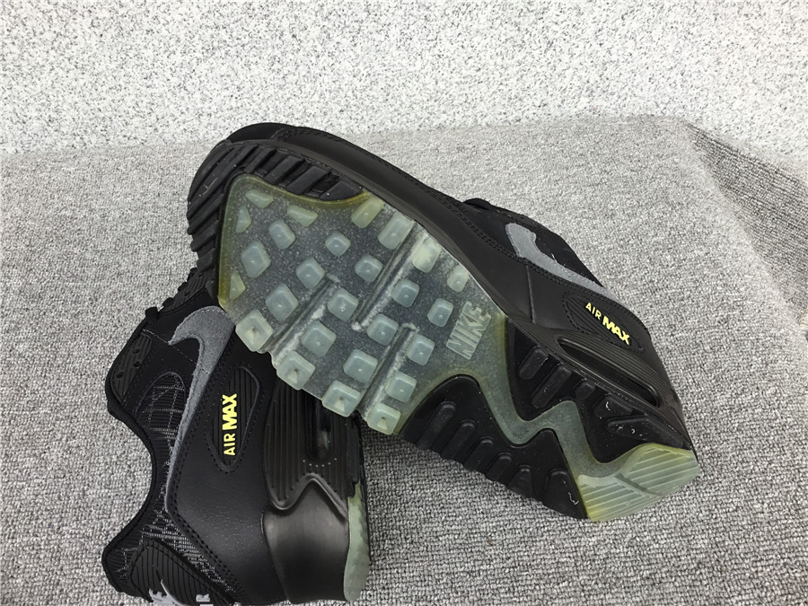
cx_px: 404
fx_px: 724
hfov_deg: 58.4
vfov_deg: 45.4
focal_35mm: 31
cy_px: 303
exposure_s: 1/145
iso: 25
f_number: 2.4
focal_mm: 3.3
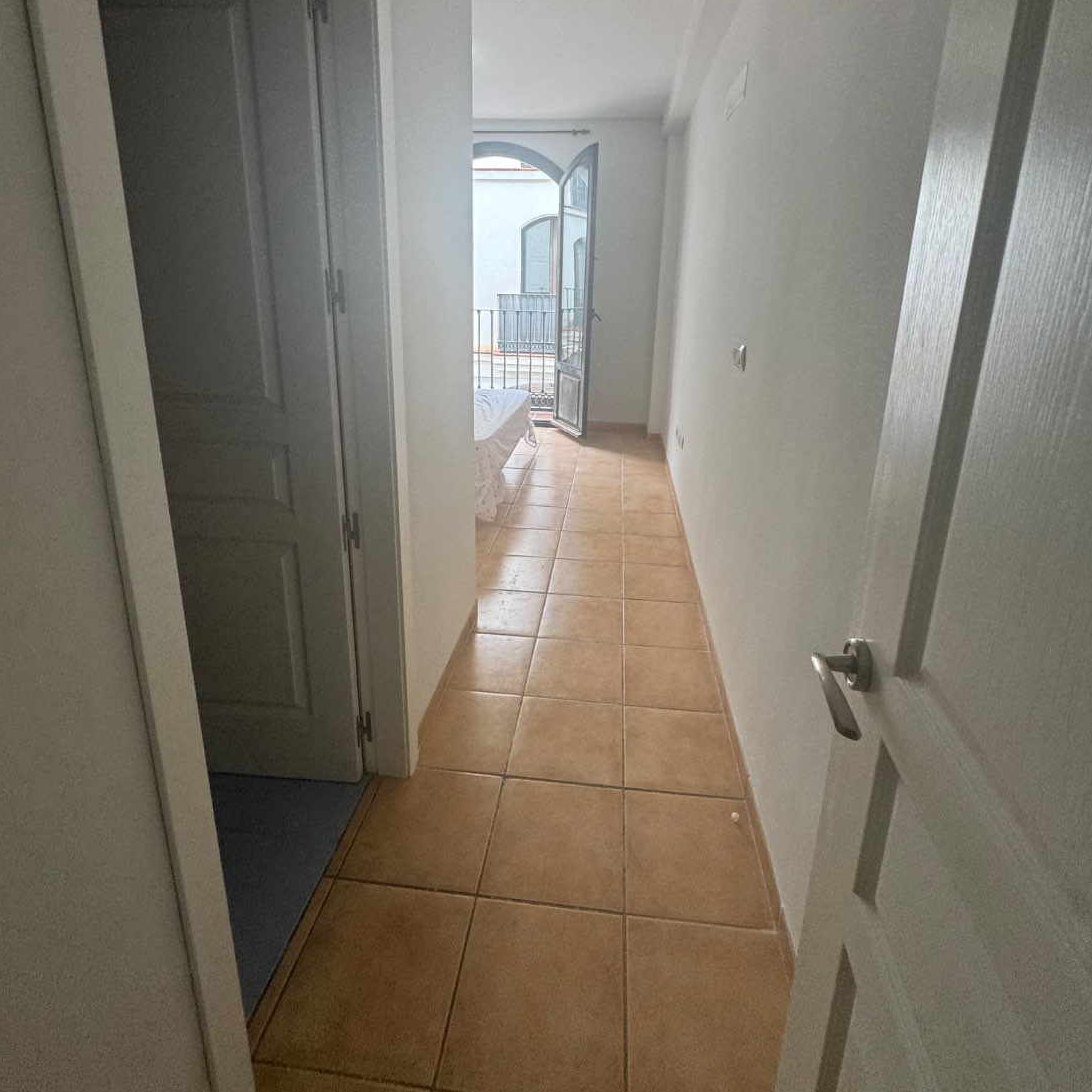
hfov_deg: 84.0
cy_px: 425
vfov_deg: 82.7
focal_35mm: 17
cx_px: 558
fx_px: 607
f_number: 2.2
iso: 125
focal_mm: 2.22
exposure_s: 1/100
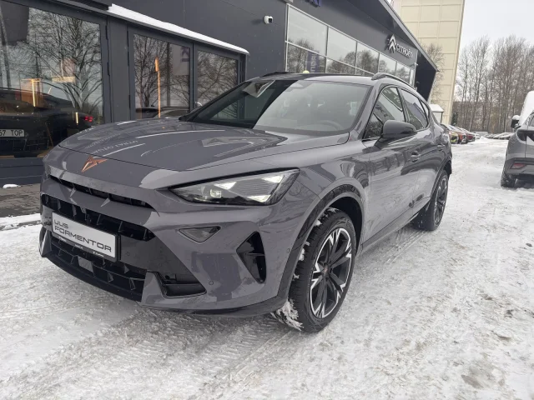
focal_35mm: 26
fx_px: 401
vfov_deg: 53.1
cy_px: 200
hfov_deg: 67.3
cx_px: 267
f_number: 1.6
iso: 50
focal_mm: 5.96
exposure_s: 1/397
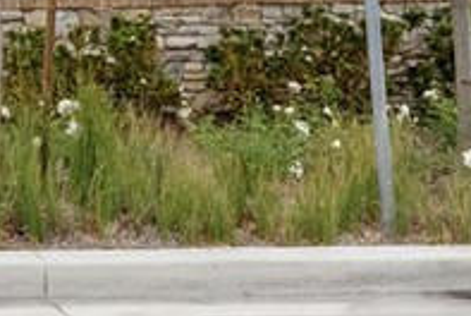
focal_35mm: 83
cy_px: -128
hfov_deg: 19.5
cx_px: -328
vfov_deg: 15.5
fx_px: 1088
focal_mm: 16
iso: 100
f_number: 8
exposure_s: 1/13
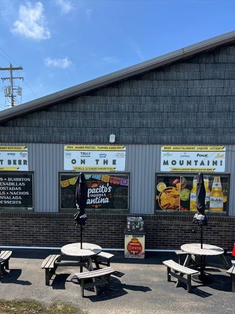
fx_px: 281
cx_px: 102
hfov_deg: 45.3
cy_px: 186
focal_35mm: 31
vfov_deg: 58.0
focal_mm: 5.1
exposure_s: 1/1647
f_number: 1.6
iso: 50
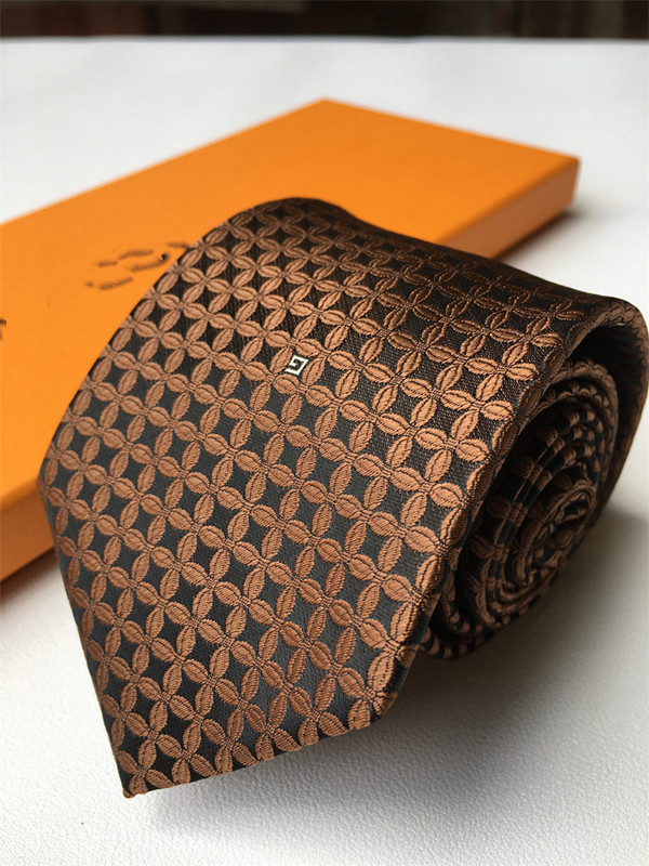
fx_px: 725
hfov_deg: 48.2
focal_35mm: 29
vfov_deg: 61.7
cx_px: 324
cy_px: 433
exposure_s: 1/193
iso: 25
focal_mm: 4.15
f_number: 2.2
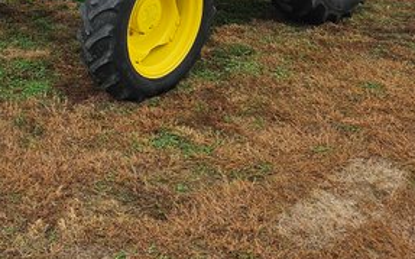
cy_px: -56
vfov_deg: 21.4
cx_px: 15
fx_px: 633
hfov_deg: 33.7
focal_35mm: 56
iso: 50
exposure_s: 1/1391
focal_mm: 5
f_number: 1.8
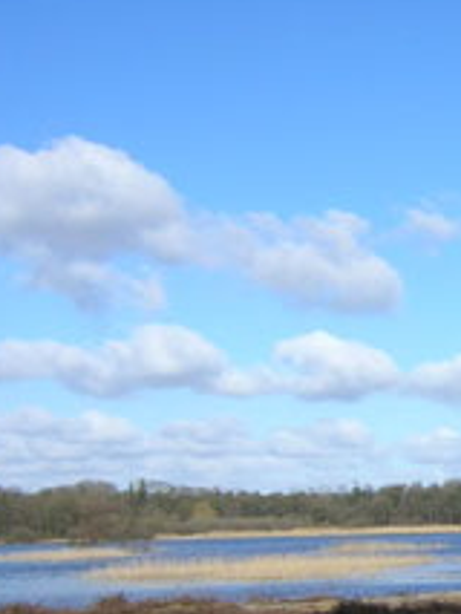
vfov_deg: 25.5
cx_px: 562
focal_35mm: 76
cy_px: 421
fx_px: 1348
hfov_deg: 18.3
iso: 100
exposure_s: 1/323
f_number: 5.2
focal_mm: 4.7
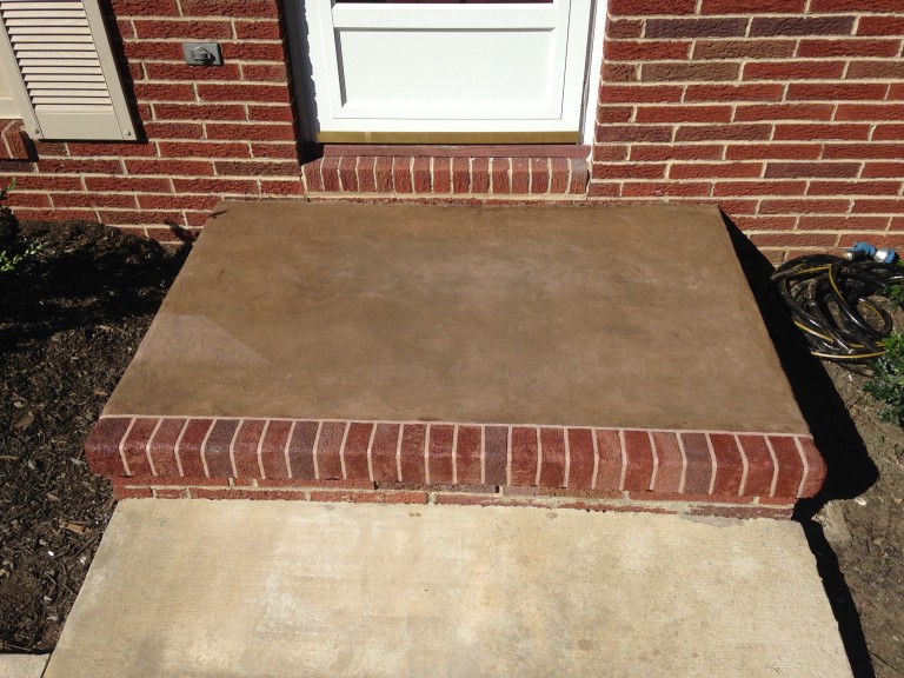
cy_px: 339
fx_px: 862
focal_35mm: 33
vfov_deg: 42.9
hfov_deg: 55.4
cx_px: 452
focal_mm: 4.12
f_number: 2.4
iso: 50
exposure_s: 1/2088
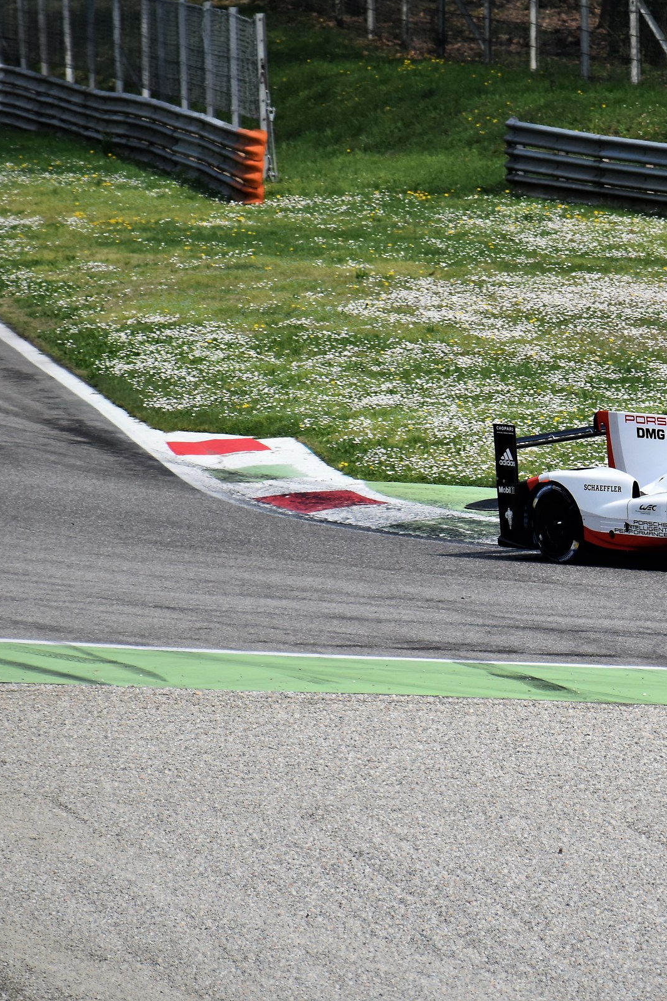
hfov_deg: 3.0
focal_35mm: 451
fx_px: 12533
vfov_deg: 4.6
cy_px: 500
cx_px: 629
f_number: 7.1
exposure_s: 1/1600
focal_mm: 200
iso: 400
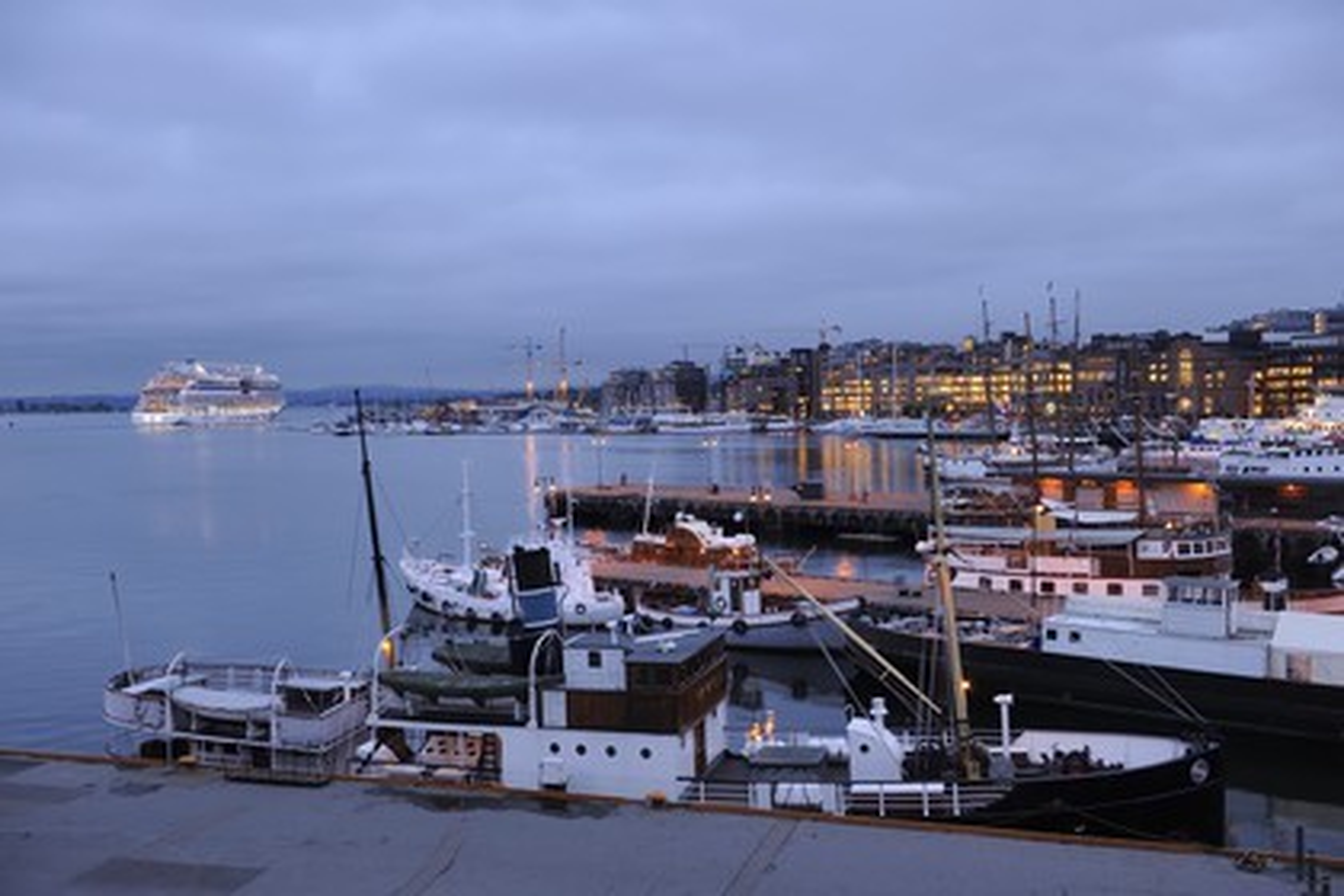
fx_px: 1307
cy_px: 448
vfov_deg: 37.9
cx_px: 672
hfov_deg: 54.4
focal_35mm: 35
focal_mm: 35
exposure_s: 1/5
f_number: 4.5
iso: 400
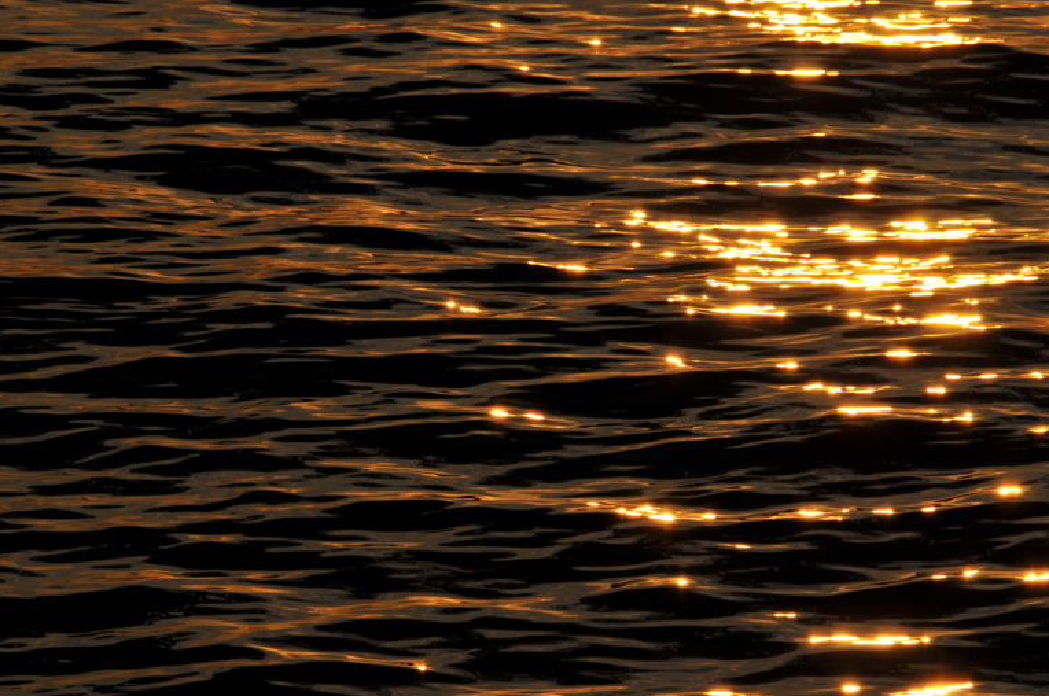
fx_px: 11696
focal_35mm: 402
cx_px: 629
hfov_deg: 5.1
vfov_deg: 3.4
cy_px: 379
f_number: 18
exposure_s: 1/1250
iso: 200
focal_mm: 200
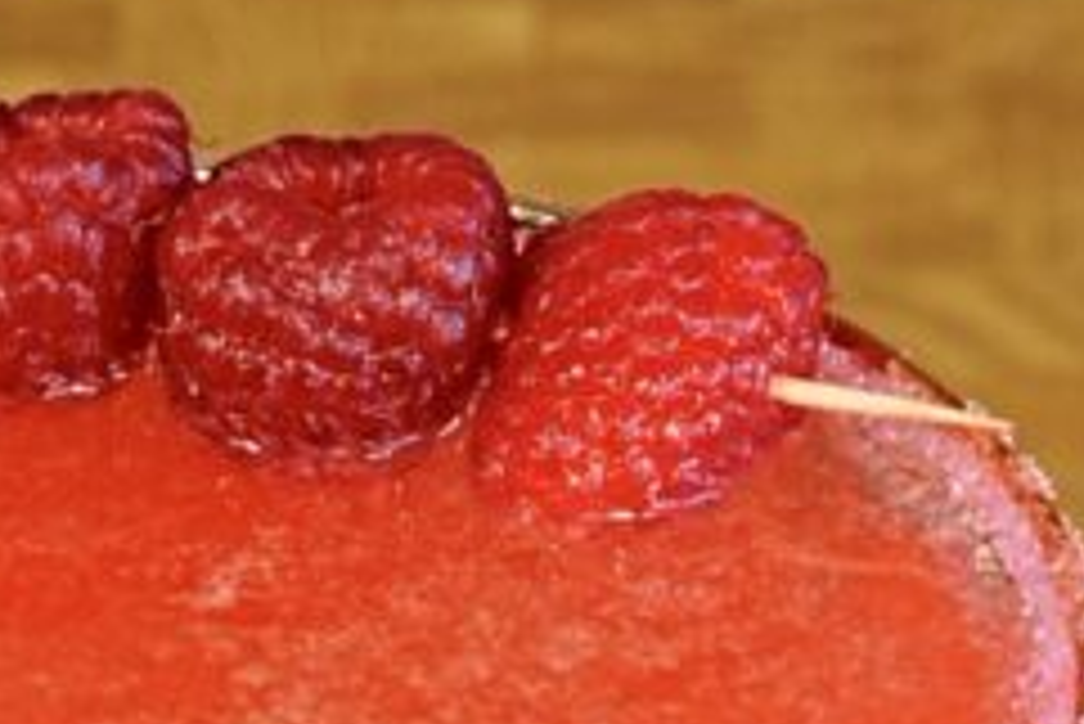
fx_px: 5666
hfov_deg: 10.9
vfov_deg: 7.3
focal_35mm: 188
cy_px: 580
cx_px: 202
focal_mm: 29.5
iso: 200
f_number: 5
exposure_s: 1/50
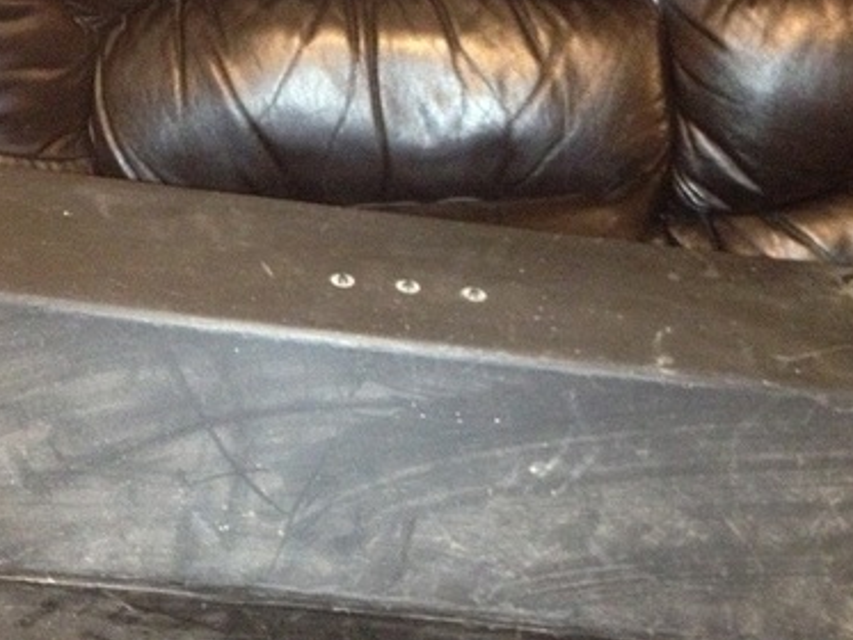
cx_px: 389
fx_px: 1479
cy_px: 382
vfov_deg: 24.4
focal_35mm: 60
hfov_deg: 32.2
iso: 800
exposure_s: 1/16
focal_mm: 4.28
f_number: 2.4
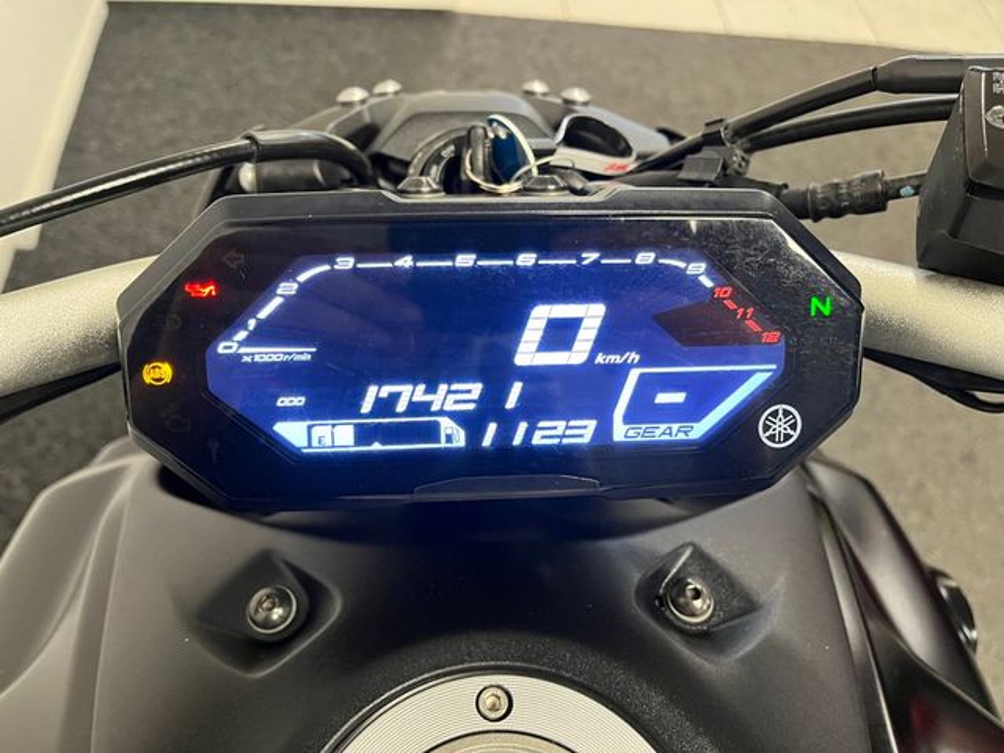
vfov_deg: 53.1
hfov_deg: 67.3
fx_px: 754
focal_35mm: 26
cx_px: 502
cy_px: 376
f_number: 1.6
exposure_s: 1/55
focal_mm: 5.1
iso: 500
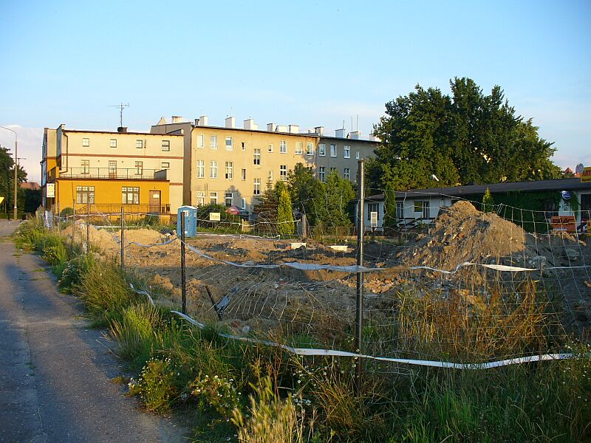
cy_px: 222
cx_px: 296
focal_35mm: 37
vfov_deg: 38.7
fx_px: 632
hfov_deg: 50.1
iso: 80
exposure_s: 1/200
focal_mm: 6.1
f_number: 2.8
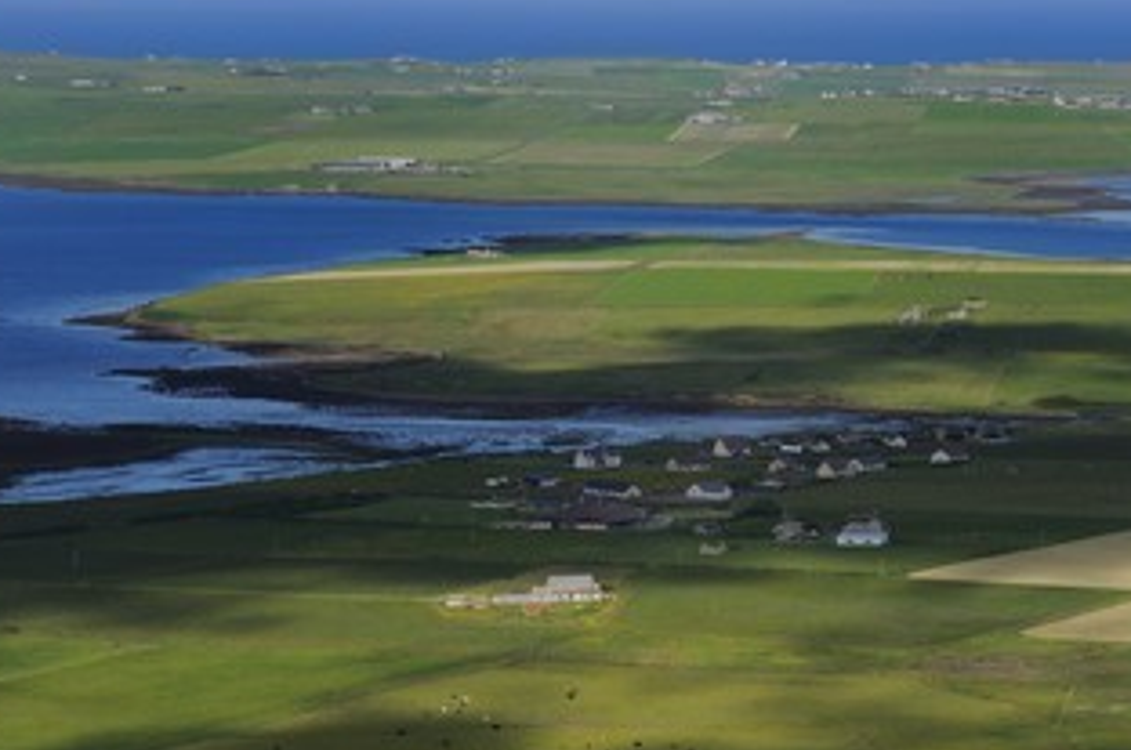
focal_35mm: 162
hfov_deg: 12.7
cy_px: 333
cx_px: 651
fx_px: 5082
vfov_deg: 8.4
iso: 400
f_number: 10
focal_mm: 120
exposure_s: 1/800
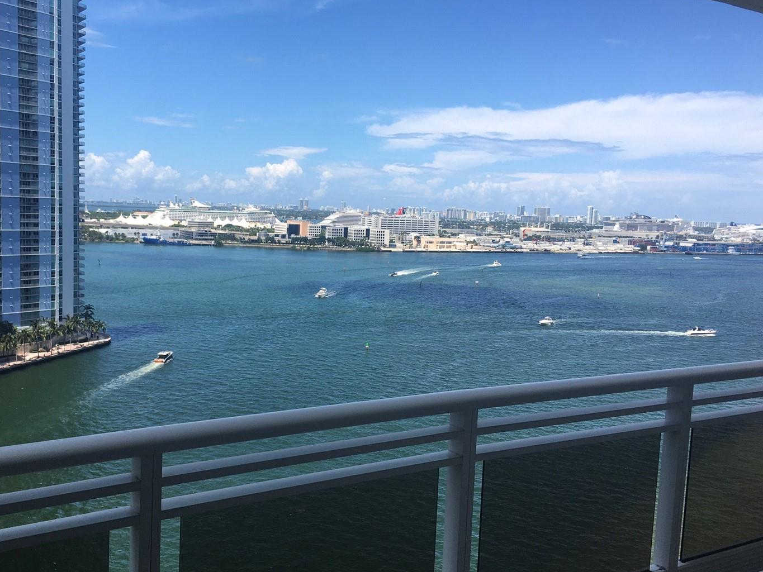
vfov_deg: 41.8
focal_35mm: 34
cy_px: 294
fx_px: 749
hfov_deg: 53.8
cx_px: 326
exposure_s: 1/1451
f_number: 2.2
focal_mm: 4.15
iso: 25
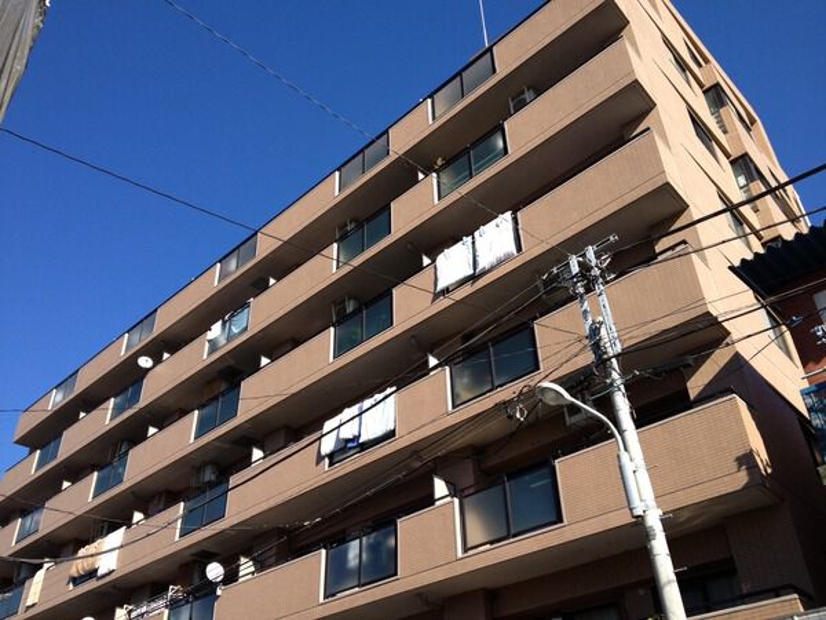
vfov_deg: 40.7
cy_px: 310
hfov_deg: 52.6
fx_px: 835
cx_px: 413
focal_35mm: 35
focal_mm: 4.28
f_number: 2.4
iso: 50
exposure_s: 1/986
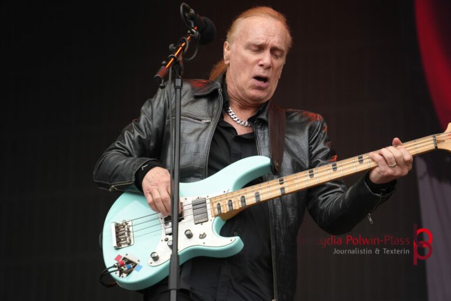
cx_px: 226
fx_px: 2368
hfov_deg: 10.9
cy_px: 150
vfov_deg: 7.3
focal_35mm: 189
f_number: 5.6
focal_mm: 126
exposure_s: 1/200
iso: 320
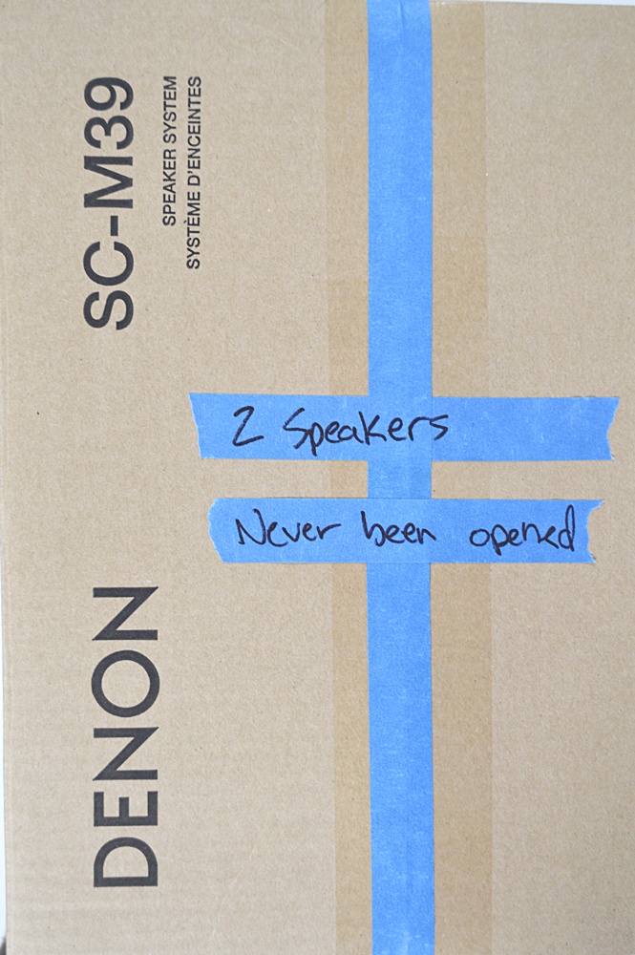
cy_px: 478
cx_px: 318
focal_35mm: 48
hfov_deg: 28.0
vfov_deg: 41.1
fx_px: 1272
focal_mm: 32
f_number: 4.8
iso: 400
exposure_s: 1/40
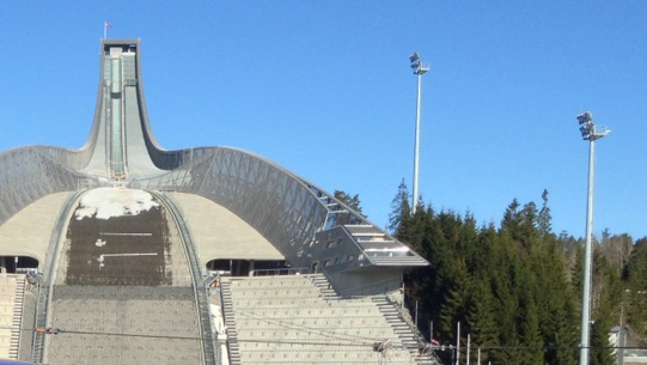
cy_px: 470
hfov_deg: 24.0
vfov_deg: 13.7
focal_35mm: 85
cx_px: 17
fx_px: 1459
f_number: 2.4
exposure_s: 1/1043
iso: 50
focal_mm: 4.13
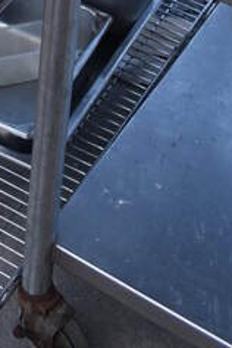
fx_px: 1005
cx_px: -51
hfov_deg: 12.8
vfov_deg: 16.6
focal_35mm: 104
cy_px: -262
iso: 200
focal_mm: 18
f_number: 6.3
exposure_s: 1/200
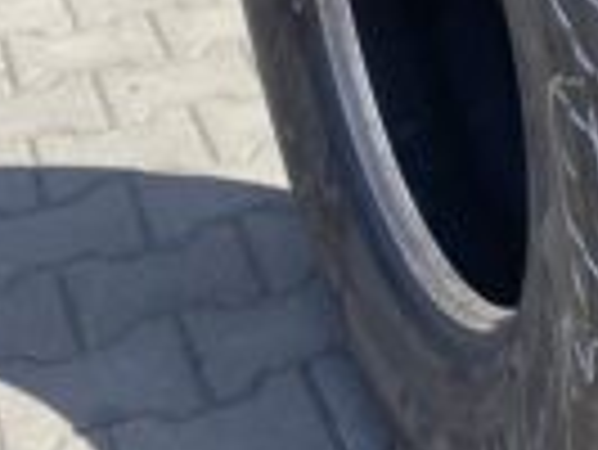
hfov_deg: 21.3
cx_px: 751
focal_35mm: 84
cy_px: -38
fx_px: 1452
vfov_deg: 17.1
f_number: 1.8
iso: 32
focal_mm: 4.25
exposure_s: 1/822
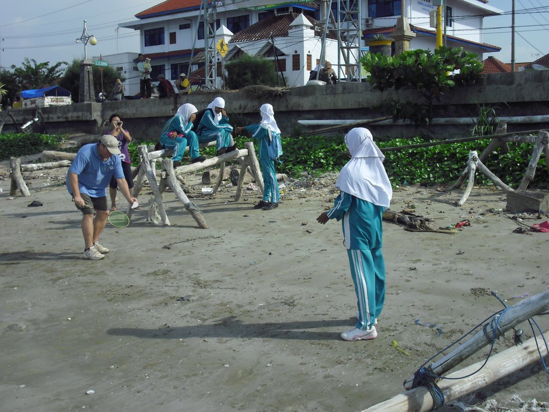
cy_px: 206
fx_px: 730
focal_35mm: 46
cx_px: 274
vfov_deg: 31.5
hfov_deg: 41.2
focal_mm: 7.6
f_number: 8.9
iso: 100
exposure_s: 1/250
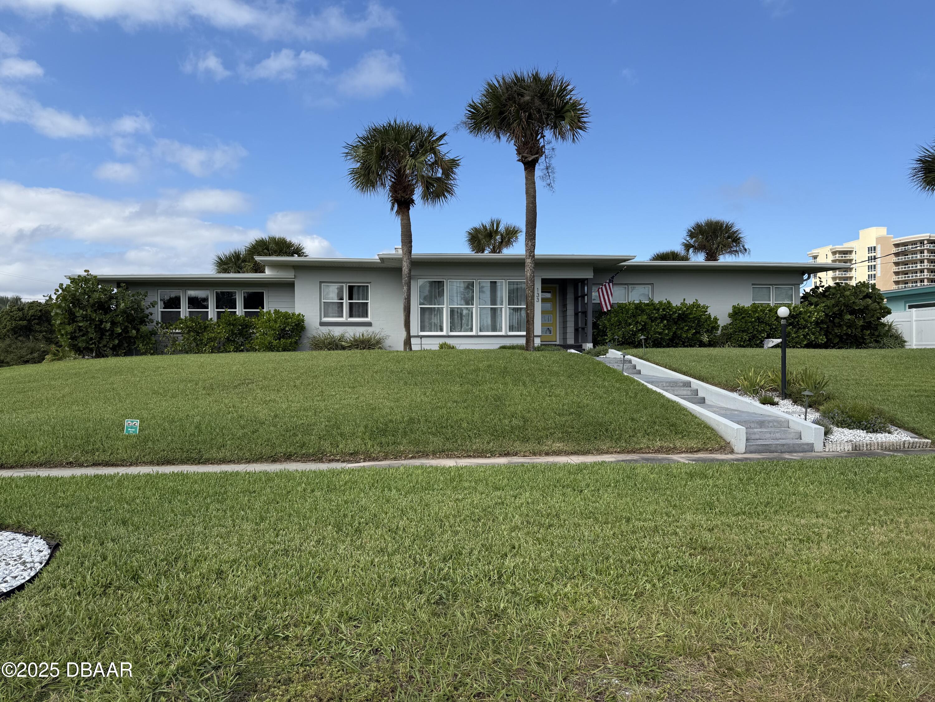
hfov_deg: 71.6
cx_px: 468
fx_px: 648
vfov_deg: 56.8
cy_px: 351
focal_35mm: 24
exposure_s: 1/4673
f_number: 1.78
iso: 80
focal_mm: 6.76
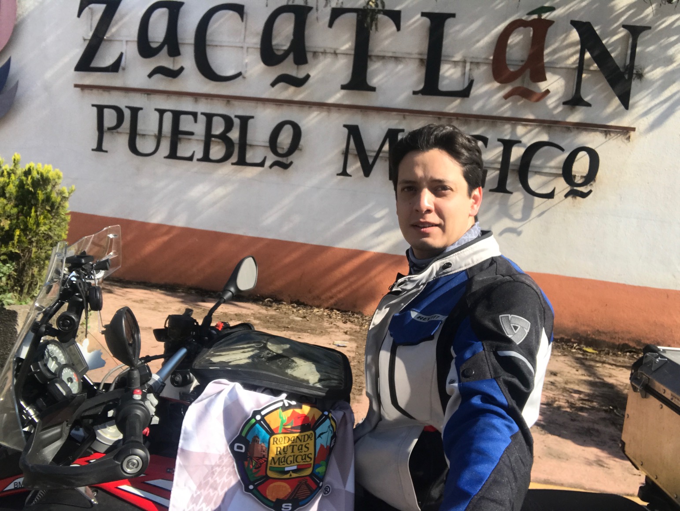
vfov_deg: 44.2
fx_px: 629
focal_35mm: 32
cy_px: 256
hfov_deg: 56.8
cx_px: 340
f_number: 2.2
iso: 25
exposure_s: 1/903
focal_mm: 2.87
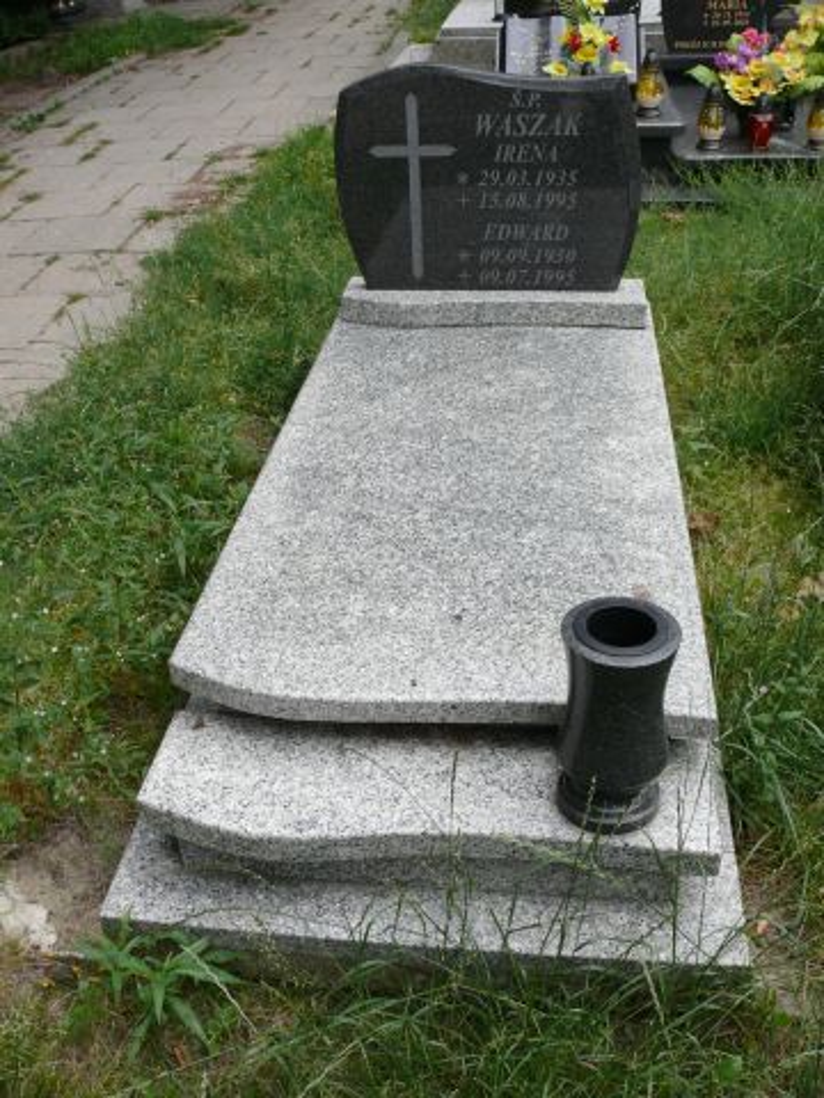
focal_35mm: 35
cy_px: 549
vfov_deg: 52.6
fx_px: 1111
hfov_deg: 40.7
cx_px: 412
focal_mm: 7.4
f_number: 3.6
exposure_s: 1/125
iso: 100
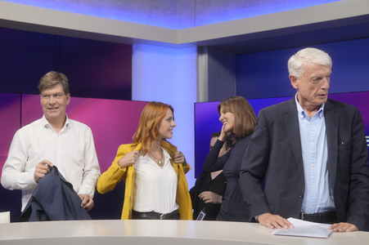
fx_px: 461
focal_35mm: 45
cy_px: 122
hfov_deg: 43.6
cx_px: 184
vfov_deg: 29.8
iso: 640
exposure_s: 1/320
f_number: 2.2
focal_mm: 30
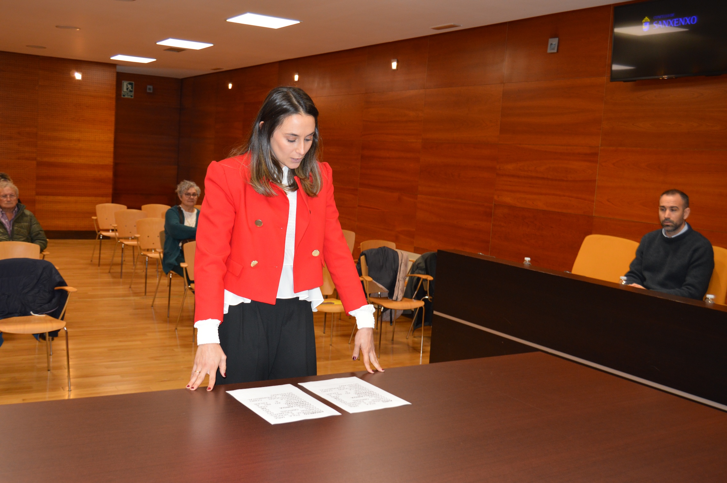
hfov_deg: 53.2
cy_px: 242
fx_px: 726
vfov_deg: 36.8
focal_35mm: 36
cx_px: 364
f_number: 3.8
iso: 640
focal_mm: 24
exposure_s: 1/60
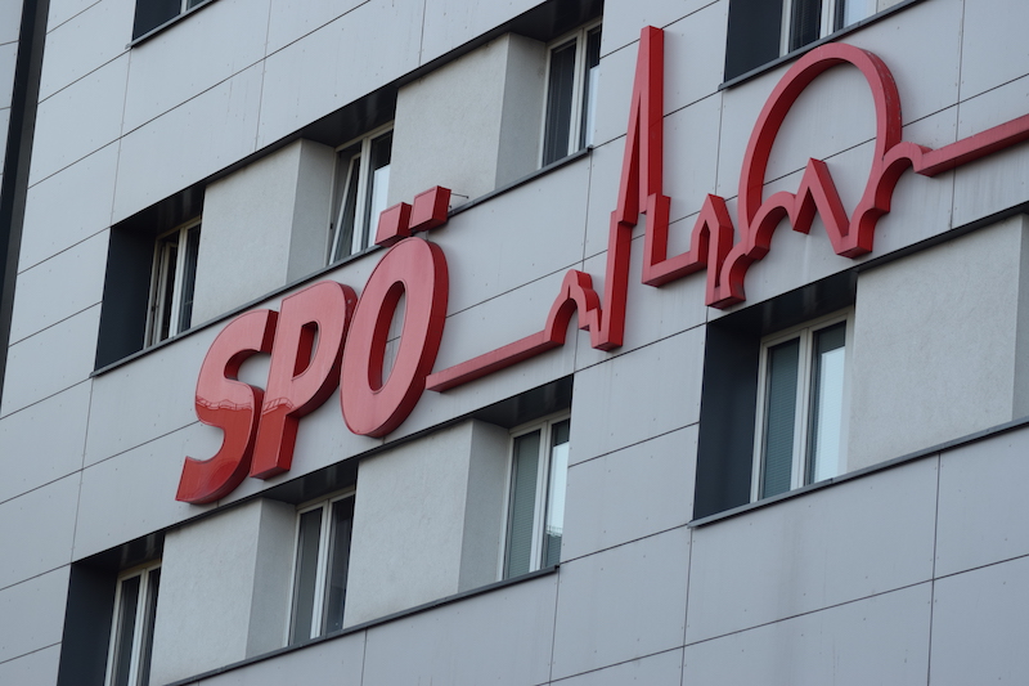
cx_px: 514
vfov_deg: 9.9
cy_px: 343
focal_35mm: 138
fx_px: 3943
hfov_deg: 14.9
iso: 400
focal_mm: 92
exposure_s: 1/500
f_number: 5.6
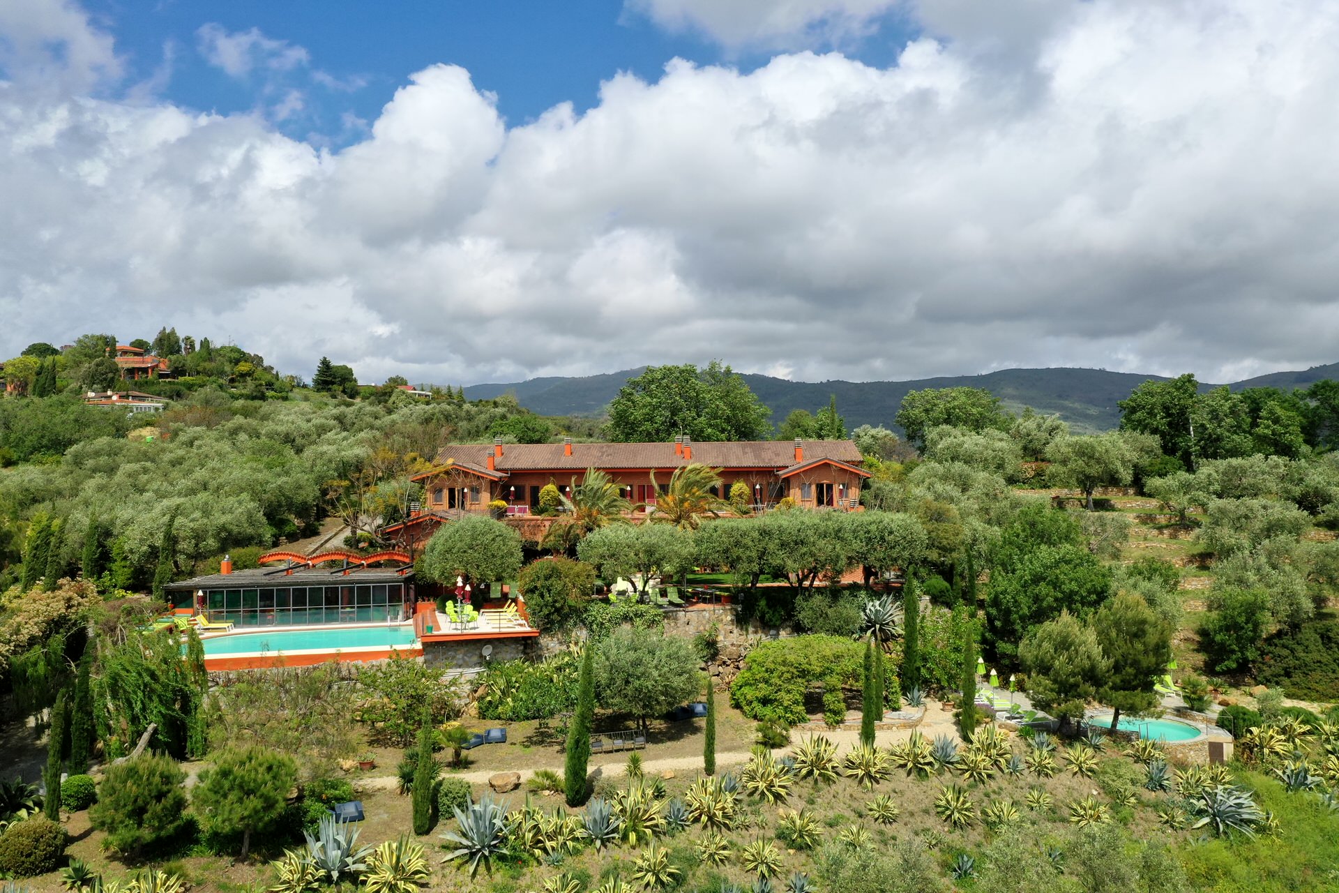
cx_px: 670
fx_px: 1041
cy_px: 446
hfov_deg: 65.5
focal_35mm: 28
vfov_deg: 46.4
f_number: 6.3
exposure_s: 1/640
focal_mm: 10.26
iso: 100
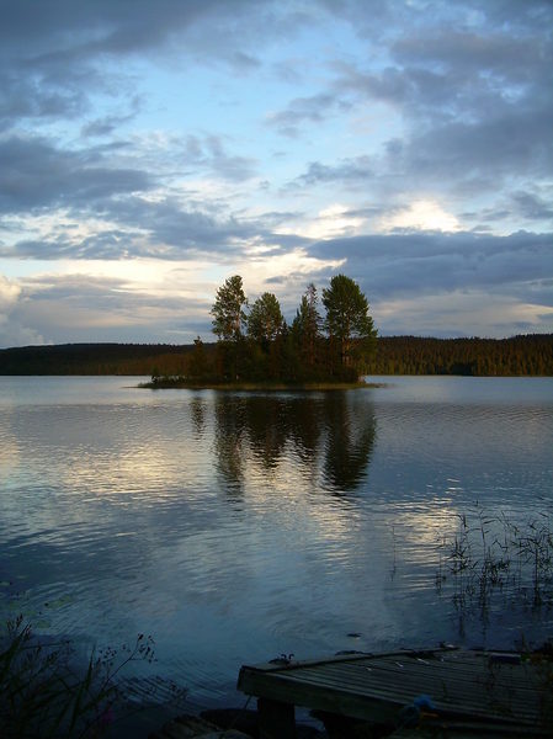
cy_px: 370
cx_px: 276
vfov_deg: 49.0
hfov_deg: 37.7
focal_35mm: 38
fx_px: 811
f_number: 2.8
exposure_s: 1/229
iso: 50
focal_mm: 6.3
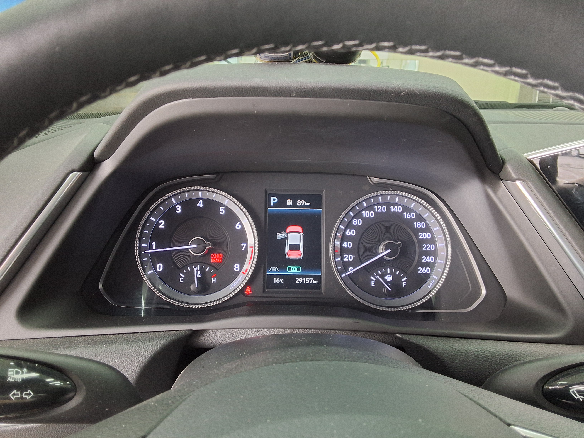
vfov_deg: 49.7
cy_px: 219
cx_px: 292
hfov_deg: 63.4
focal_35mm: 28
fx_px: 472
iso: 160
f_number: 1.9
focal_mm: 2.91
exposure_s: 1/30
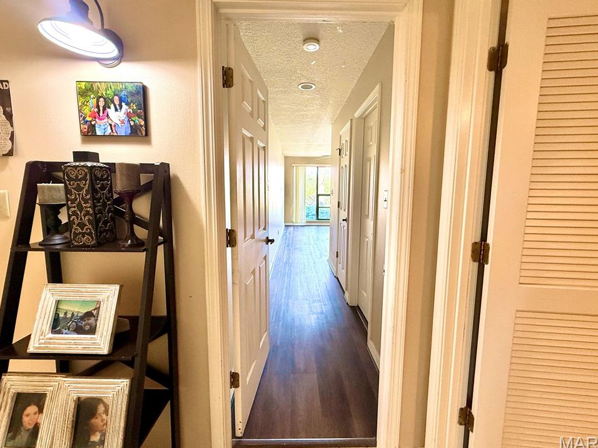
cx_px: 302
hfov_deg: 98.2
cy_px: 217
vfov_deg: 81.7
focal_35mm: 15
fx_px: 259
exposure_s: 1/120
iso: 200
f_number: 2.2
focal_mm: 2.22
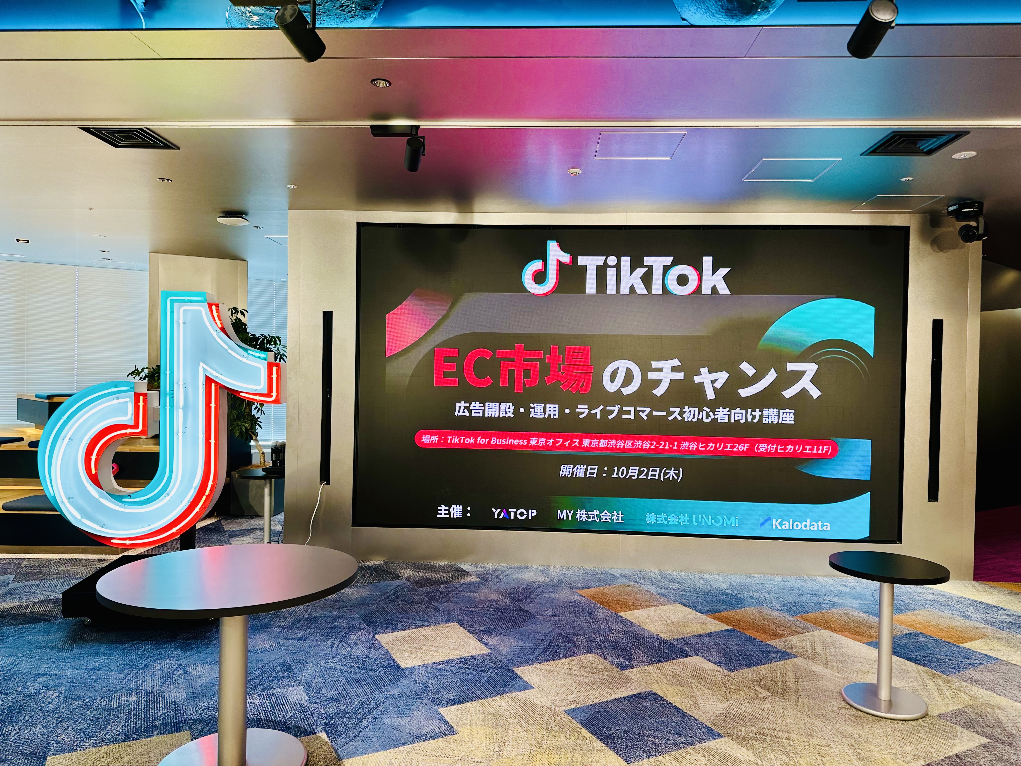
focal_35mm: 24
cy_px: 383
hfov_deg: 71.6
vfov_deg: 56.8
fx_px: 708
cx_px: 510
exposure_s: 1/100
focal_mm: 6.86
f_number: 1.78
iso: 80
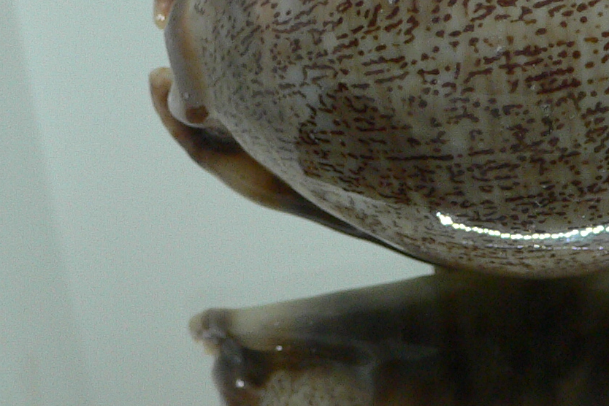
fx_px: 1489
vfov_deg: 15.5
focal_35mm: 88
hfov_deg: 22.5
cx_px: 559
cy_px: 112
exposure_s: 1/60
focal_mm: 4.6
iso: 150
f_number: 2.8
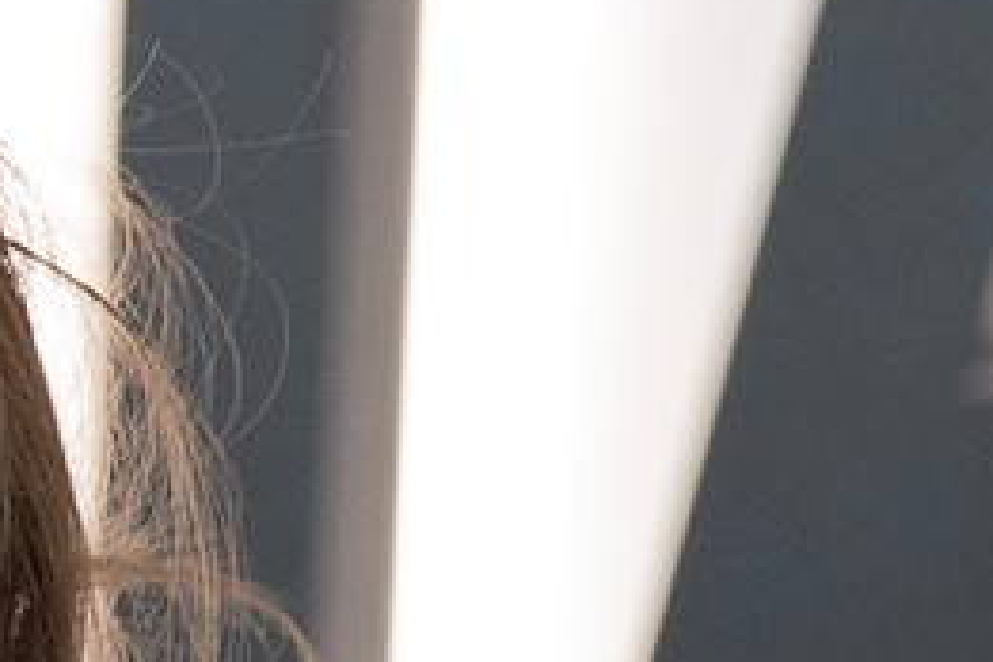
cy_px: 126
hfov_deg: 2.3
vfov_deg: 1.5
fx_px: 24961
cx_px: -1461
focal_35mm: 905
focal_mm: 131
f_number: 3.2
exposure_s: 1/320
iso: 1250
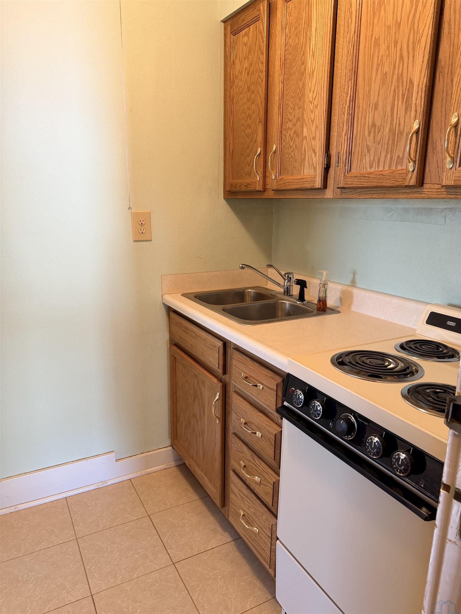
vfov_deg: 71.6
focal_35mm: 24
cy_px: 307
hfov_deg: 56.8
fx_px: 426
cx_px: 230
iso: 200
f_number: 1.78
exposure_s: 1/60
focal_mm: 6.76
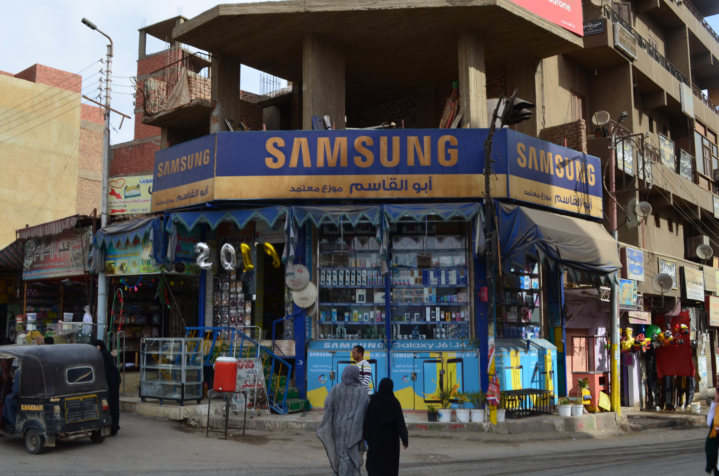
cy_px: 238
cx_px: 360
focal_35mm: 36
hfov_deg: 53.2
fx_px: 718
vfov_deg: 36.7
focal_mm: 24
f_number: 11
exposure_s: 1/125
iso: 140
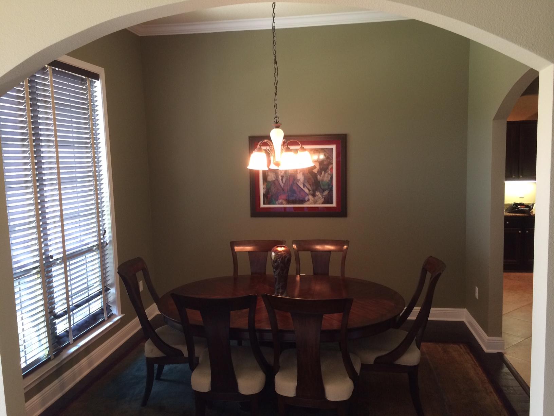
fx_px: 480
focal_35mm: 30
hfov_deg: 60.0
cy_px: 208
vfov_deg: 46.8
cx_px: 277
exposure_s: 1/30
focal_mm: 4.12
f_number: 2.2
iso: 125
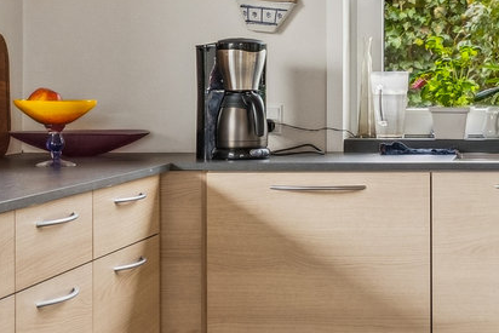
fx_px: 1407
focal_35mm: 101
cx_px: 533
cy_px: 62
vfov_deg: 13.4
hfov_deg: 19.4
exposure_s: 1/10
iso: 800
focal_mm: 20.5
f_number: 7.1
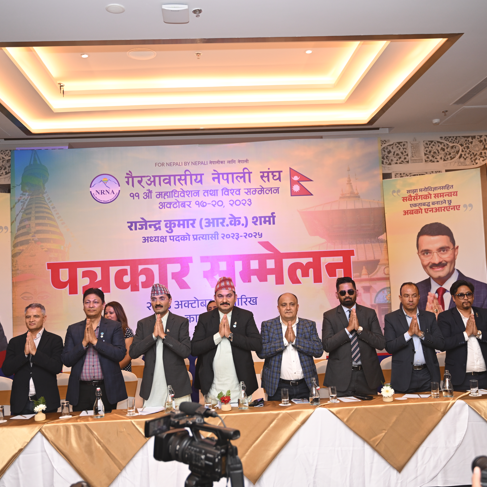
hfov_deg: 46.0
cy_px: 244
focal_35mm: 36
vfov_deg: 46.0
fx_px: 573
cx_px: 243
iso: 500
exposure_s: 1/200
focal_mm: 28
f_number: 2.8
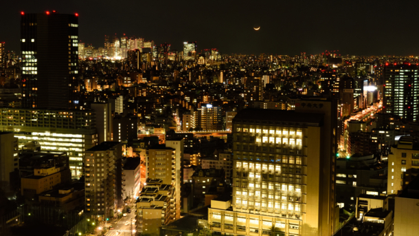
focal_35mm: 55
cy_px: 97
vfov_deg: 21.8
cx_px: 214
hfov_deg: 37.8
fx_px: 611
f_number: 8
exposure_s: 1/2.5
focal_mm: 50
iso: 2800
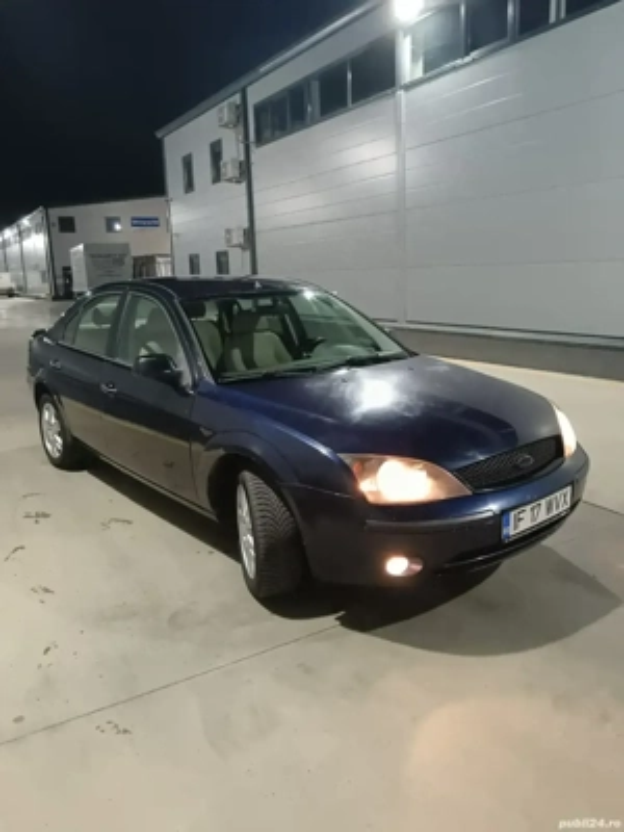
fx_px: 649
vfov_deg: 65.3
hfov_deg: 51.4
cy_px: 416
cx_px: 312
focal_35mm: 27
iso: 1376
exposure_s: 1/25
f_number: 1.9
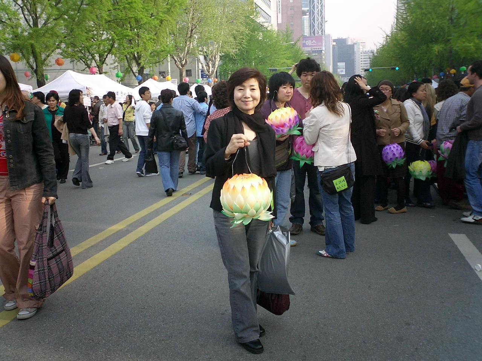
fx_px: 515
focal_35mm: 37
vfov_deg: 38.7
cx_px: 241
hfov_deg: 50.1
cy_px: 180
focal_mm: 5.6
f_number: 3.5
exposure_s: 1/200
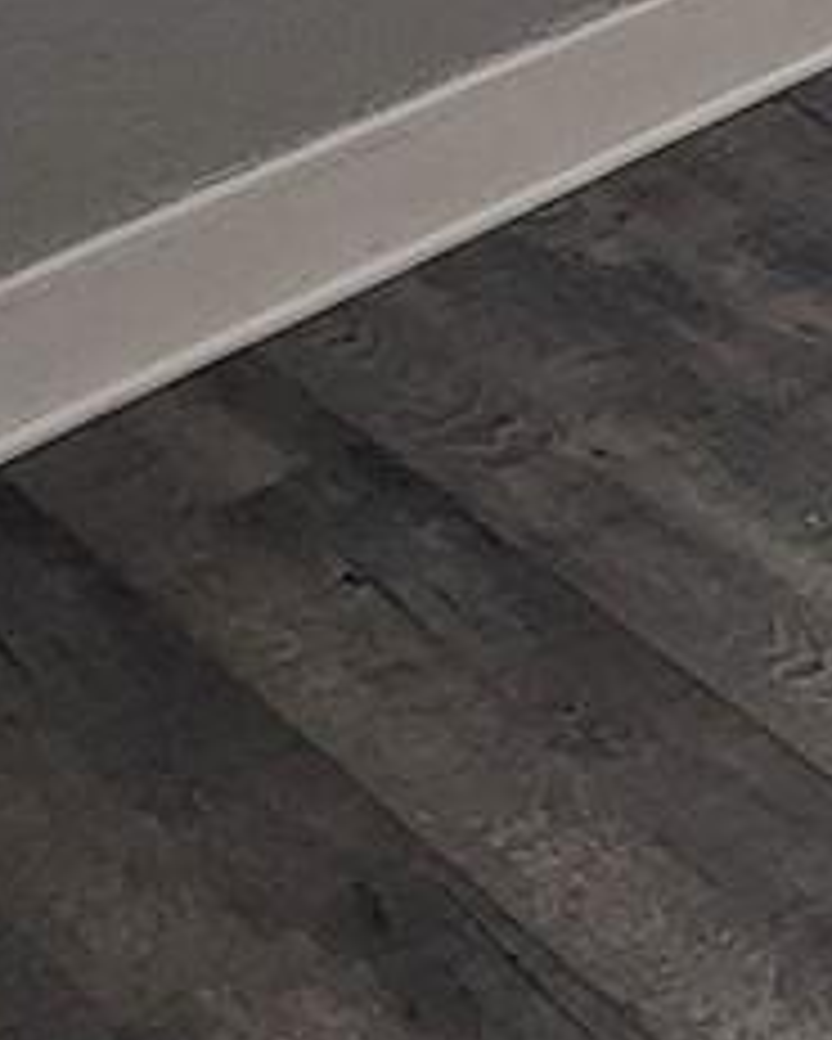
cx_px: 2496
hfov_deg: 11.1
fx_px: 2707
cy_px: -990
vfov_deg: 16.8
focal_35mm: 88
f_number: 2.2
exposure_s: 1/60
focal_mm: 2.2
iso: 320
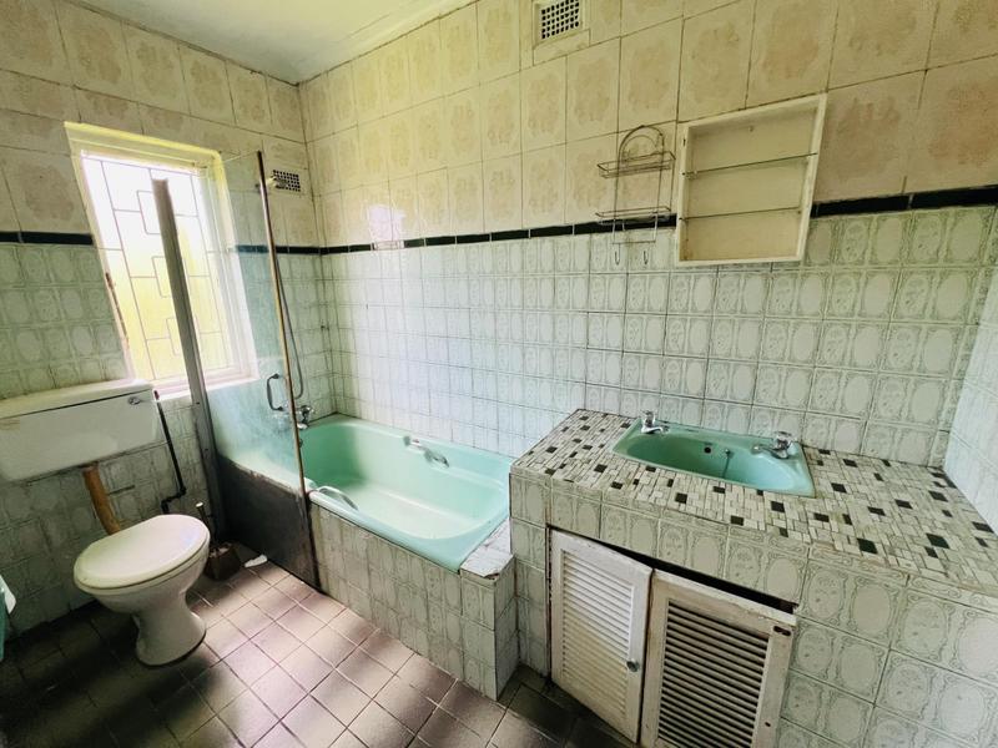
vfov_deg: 89.9
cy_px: 374
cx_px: 499
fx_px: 375
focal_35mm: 13
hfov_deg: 106.2
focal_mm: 1.57
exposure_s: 1/99
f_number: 1.8
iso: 200
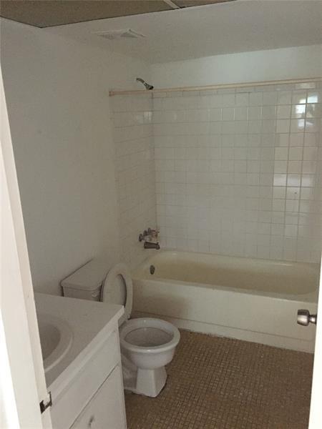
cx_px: 161
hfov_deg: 48.2
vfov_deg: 61.7
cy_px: 214
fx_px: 360
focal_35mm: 29
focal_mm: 4.15
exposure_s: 1/15
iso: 400
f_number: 2.2
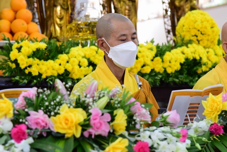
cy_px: 59
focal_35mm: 159
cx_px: 125
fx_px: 1003
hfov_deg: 12.9
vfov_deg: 8.6
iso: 2500
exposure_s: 1/100
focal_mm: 120
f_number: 5
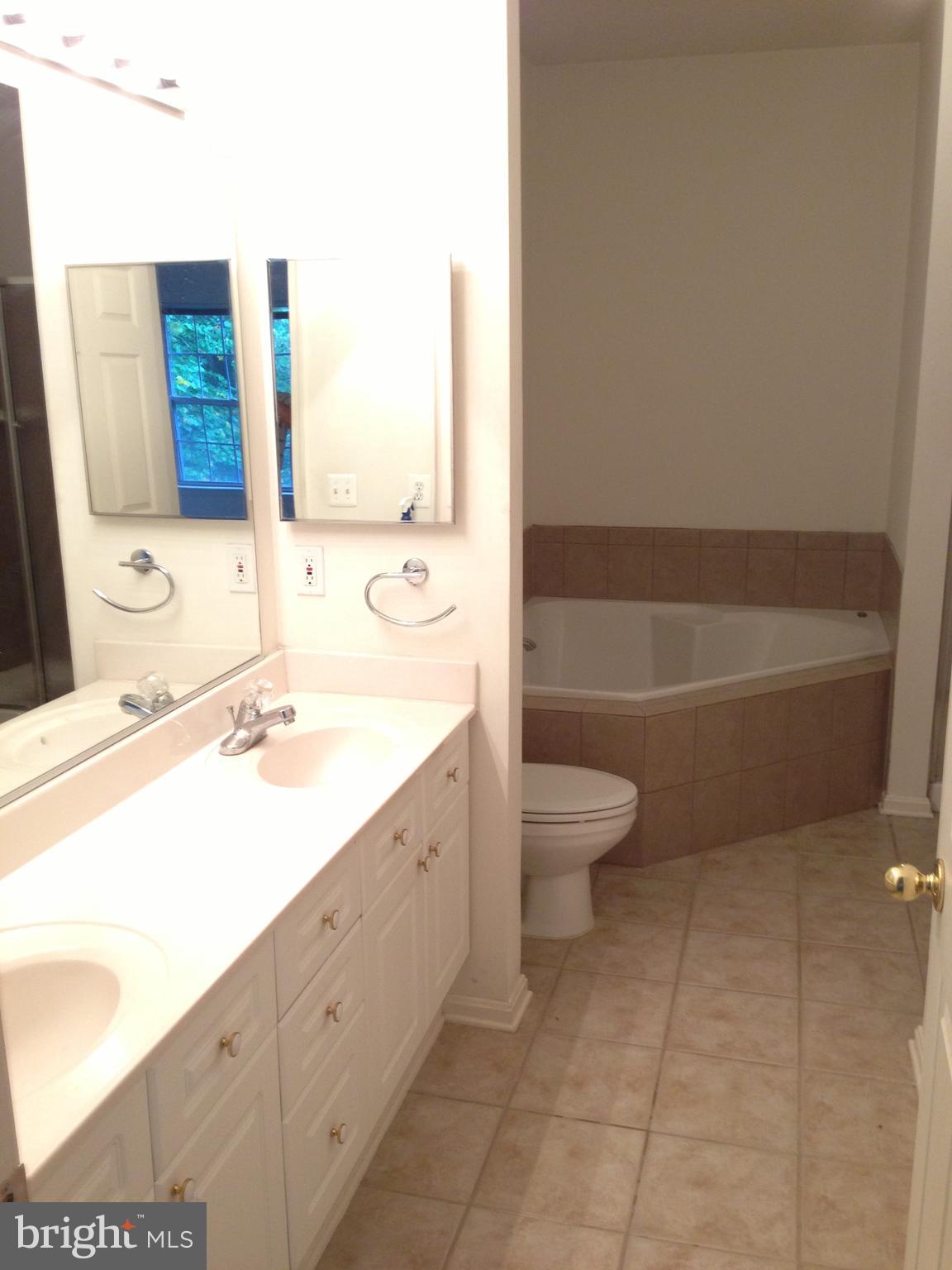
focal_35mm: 33
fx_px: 1210
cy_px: 635
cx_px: 476
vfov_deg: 55.4
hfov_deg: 42.9
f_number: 2.4
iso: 125
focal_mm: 4.13
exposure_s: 1/20
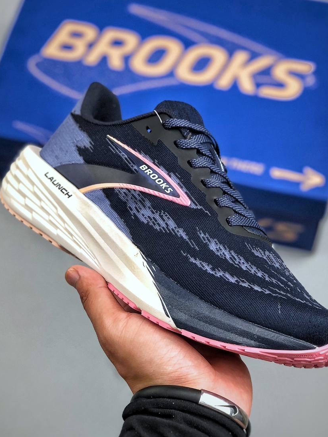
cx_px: 163
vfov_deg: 26.0
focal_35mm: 75
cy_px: 204
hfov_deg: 19.6
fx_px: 947
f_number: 2.8
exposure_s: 1/33
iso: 20
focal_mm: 6.6
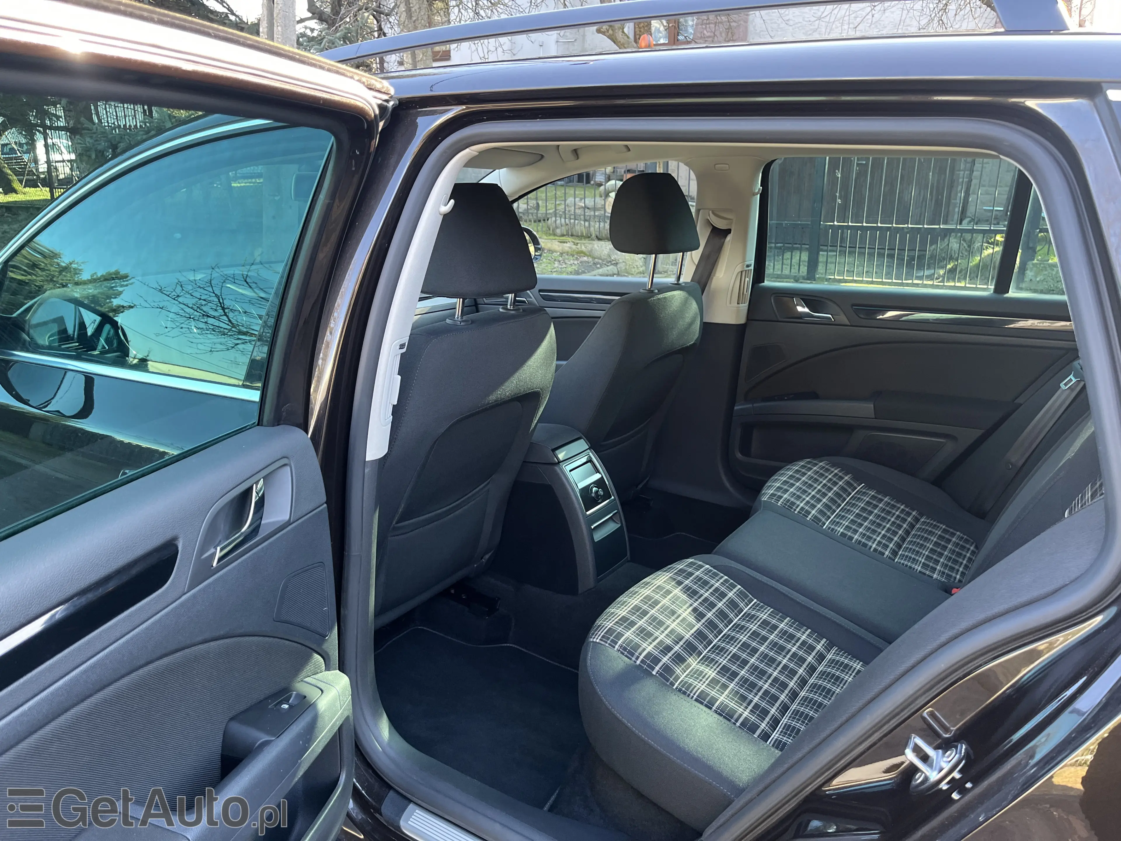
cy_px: 420
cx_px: 560
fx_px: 842
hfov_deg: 67.3
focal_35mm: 26
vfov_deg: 53.1
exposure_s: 1/111
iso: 125
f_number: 1.6
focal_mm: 5.1
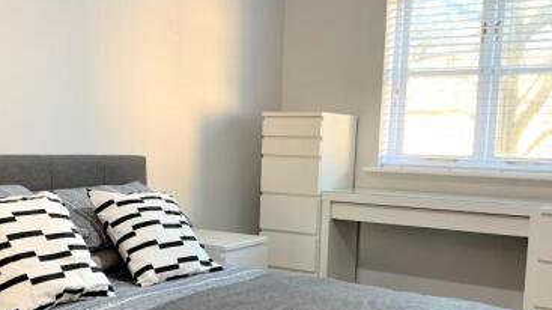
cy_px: 240
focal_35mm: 45
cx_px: 268
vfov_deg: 26.1
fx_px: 658
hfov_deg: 45.5
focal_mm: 4.25
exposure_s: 1/60
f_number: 1.8
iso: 125
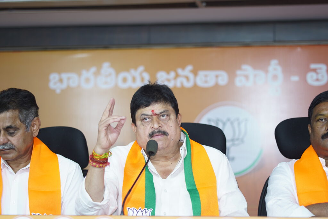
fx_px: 1021
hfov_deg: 18.3
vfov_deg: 12.2
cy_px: 110
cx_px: 164
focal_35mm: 112
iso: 100
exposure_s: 1/200
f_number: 2
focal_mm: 75
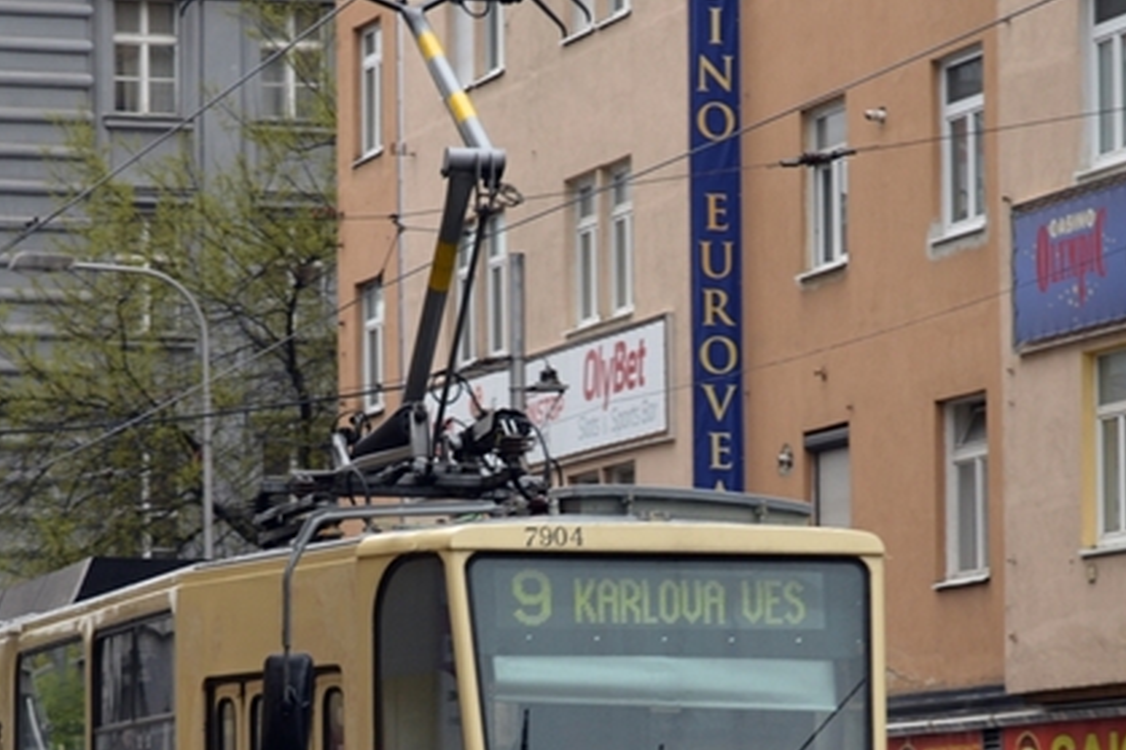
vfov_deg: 7.8
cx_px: 505
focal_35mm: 176
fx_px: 5502
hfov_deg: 11.7
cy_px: 714
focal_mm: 48
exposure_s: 1/125
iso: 140
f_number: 5.6
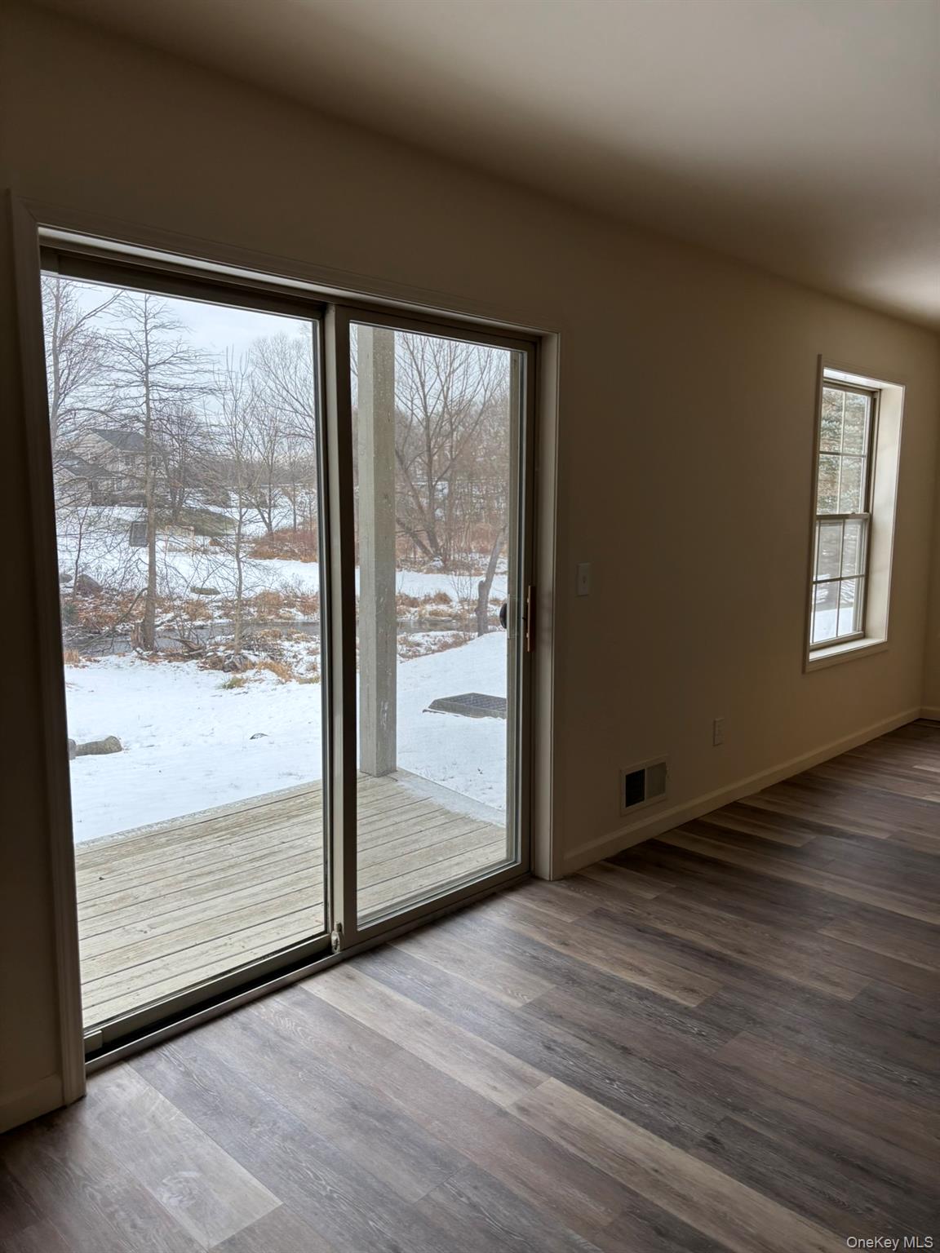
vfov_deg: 67.3
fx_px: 941
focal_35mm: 26
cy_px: 626
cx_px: 470
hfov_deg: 53.1
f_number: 1.6
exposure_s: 1/120
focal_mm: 5.96
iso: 64
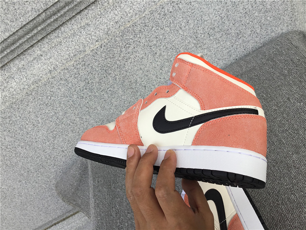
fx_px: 274
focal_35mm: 31
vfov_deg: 45.4
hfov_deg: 58.4
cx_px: 153
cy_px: 115
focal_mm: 3.3
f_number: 2.4
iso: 25
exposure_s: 1/426
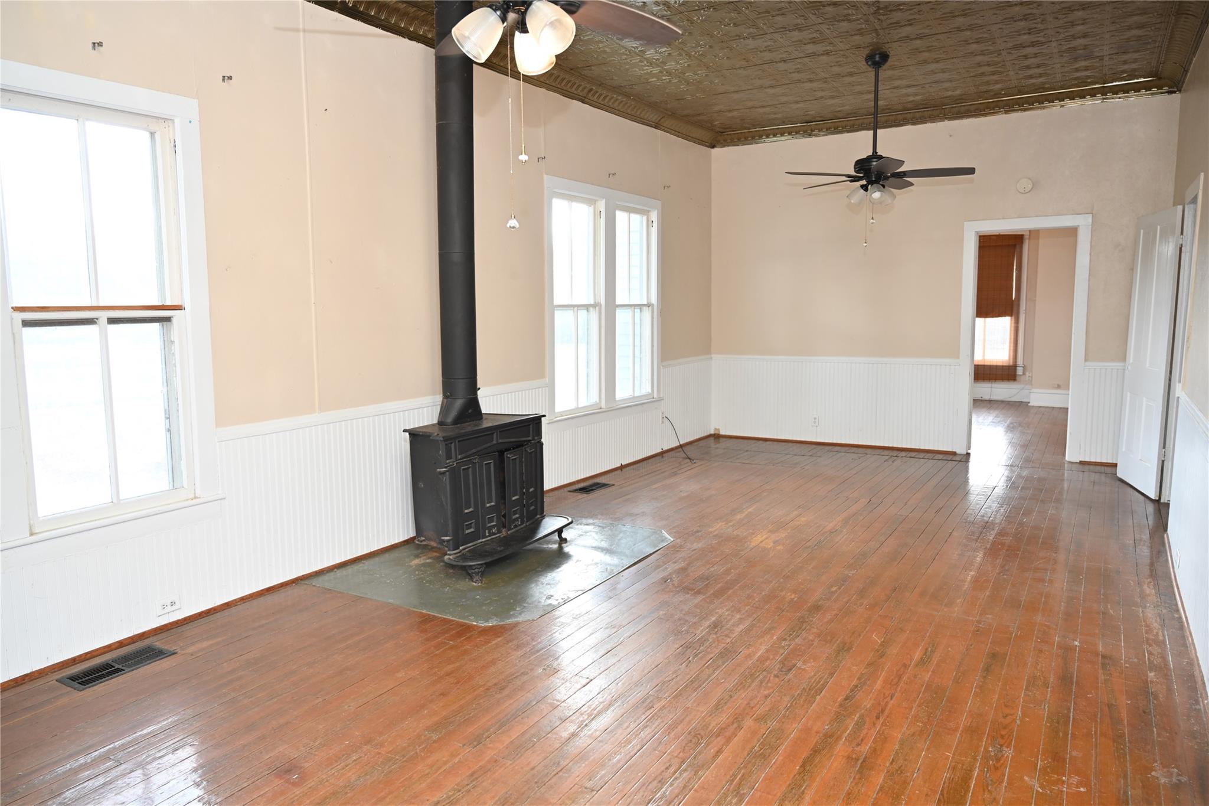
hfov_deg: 73.7
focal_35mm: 24
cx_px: 604
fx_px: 806
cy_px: 403
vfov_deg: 53.1
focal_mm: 24
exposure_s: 1/60
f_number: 4
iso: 500
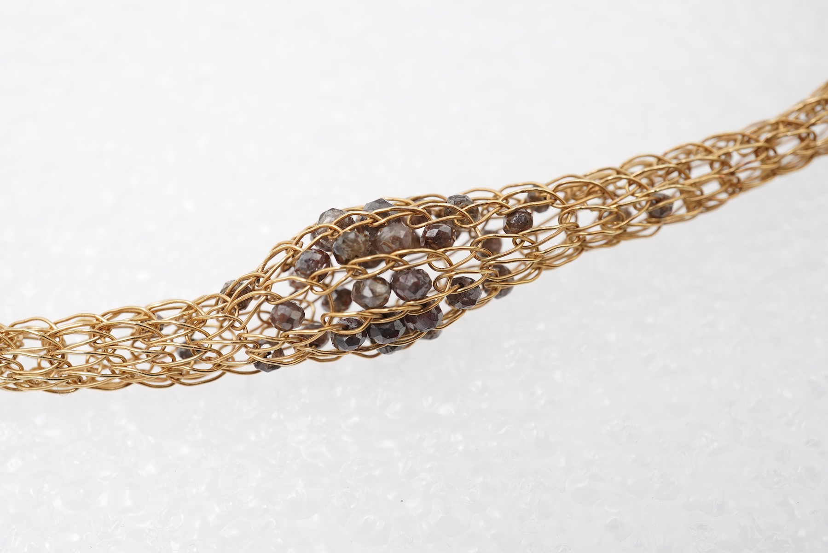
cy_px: 276
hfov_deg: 43.6
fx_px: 1035
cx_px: 414
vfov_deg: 29.9
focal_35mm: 45
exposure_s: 1/125
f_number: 14
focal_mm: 30
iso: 400
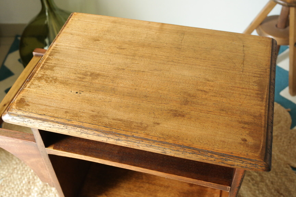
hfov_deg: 42.7
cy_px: 98
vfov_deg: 29.2
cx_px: 148
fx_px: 378
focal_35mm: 46
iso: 1600
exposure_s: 1/25
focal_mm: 30
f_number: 5.6
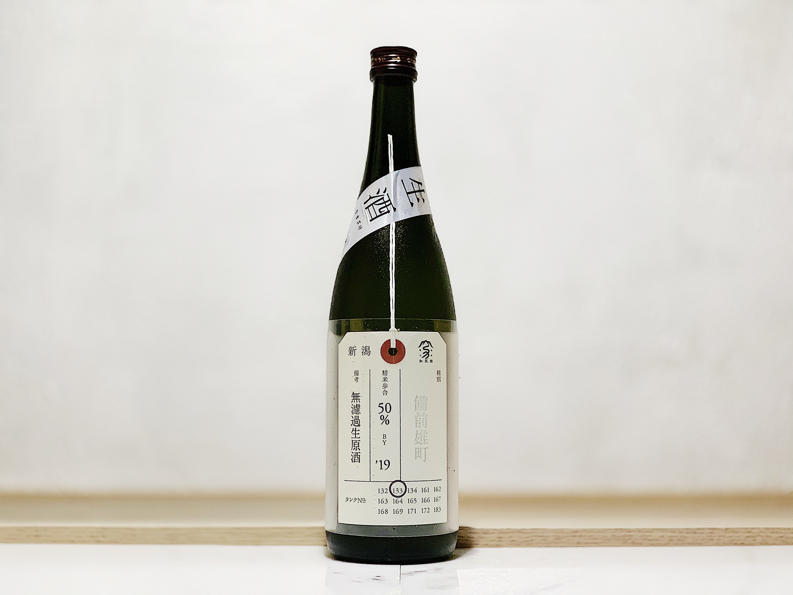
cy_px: 298
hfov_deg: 36.8
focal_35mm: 52
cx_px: 396
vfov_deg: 28.0
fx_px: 1191
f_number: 2.4
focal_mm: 6
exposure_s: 1/103
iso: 125
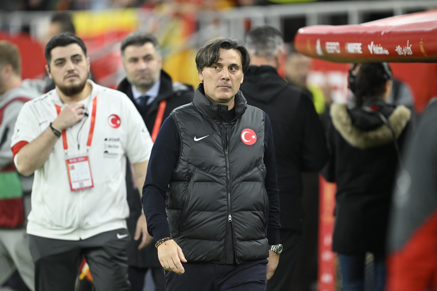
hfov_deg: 5.2
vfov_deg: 3.4
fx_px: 4855
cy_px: 146
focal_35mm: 400
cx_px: 218
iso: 4000
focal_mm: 400
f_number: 2.8
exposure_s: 1/1000
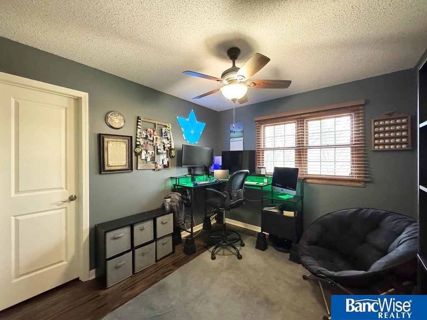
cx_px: 214
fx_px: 173
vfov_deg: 85.7
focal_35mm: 14
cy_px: 160
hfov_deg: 102.1
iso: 1250
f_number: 2.2
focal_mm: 2.22
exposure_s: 1/60
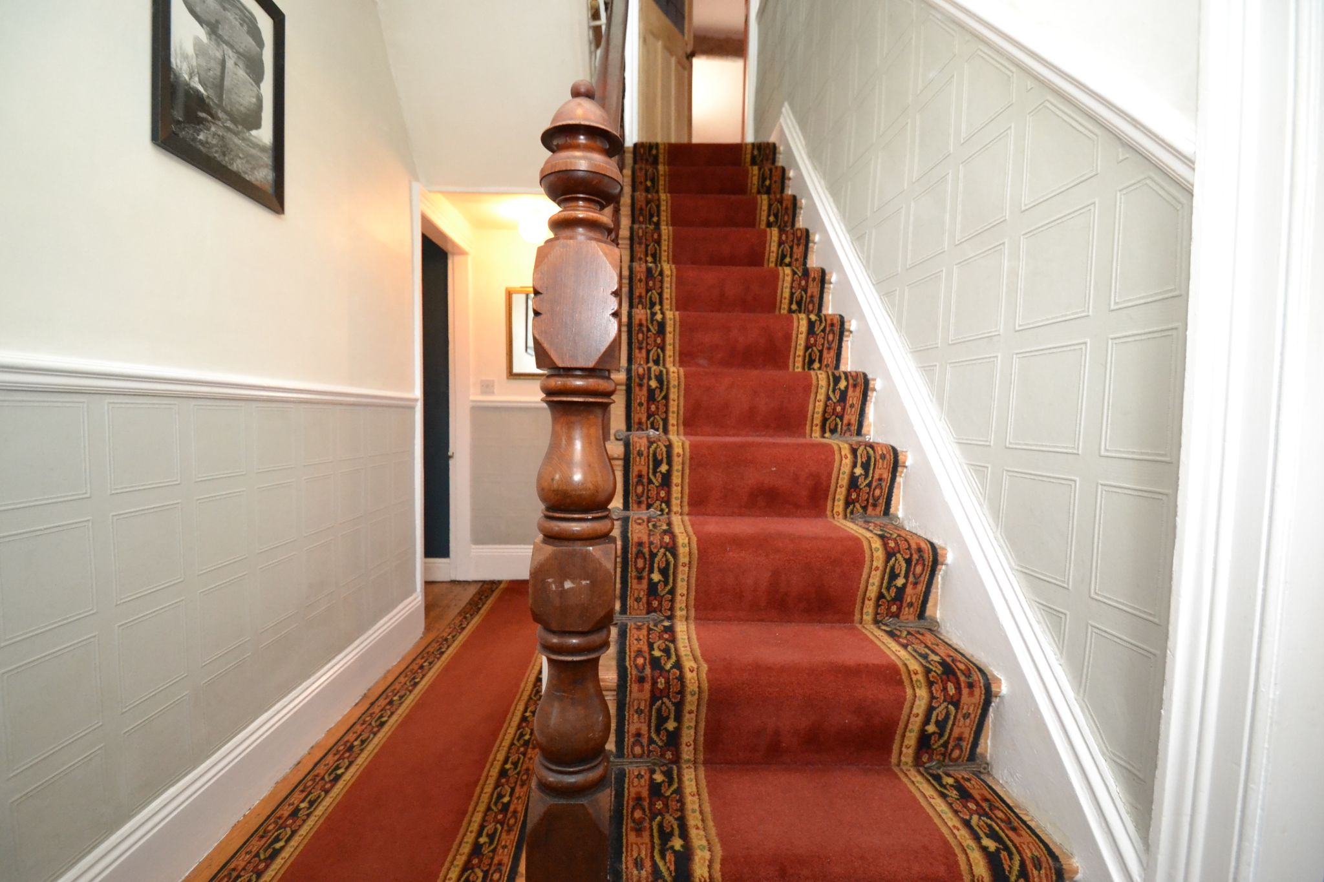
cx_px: 662
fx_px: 552
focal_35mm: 15
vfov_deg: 77.3
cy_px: 441
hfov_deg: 100.4
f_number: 3.5
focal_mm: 10
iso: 3200
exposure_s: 1/60
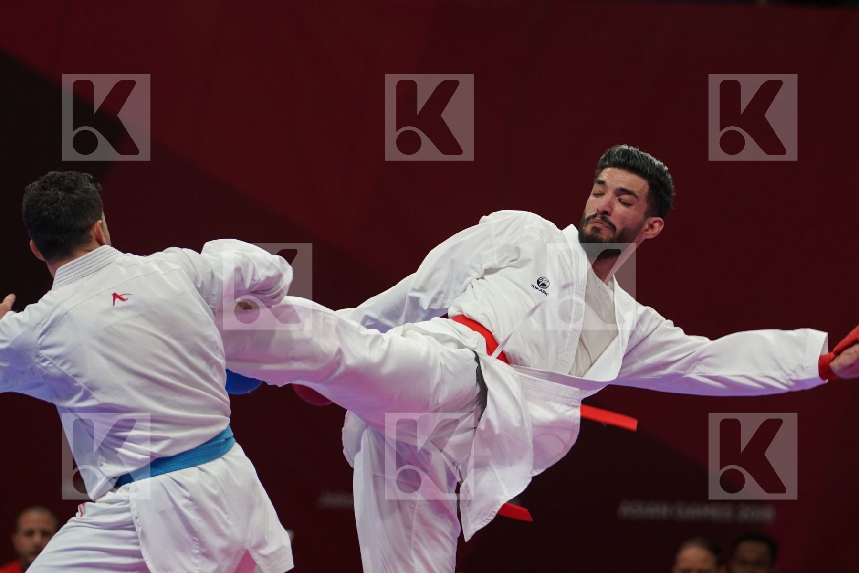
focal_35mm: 298
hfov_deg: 6.9
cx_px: 430
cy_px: 286
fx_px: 7110
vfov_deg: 4.6
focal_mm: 199
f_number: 4
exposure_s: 1/500
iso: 1250
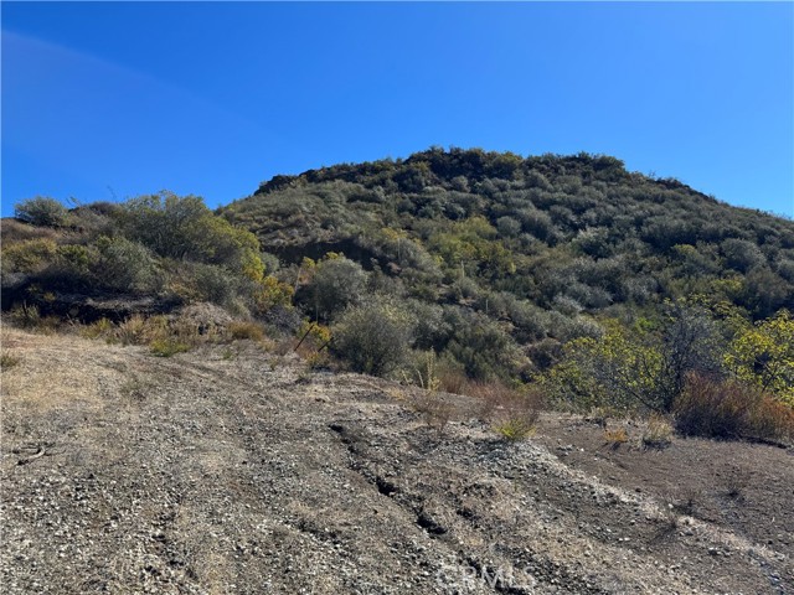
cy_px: 298
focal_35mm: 24
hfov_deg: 71.6
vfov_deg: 56.8
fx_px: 550
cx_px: 397
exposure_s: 1/3247
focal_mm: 6.76
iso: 80
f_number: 1.78
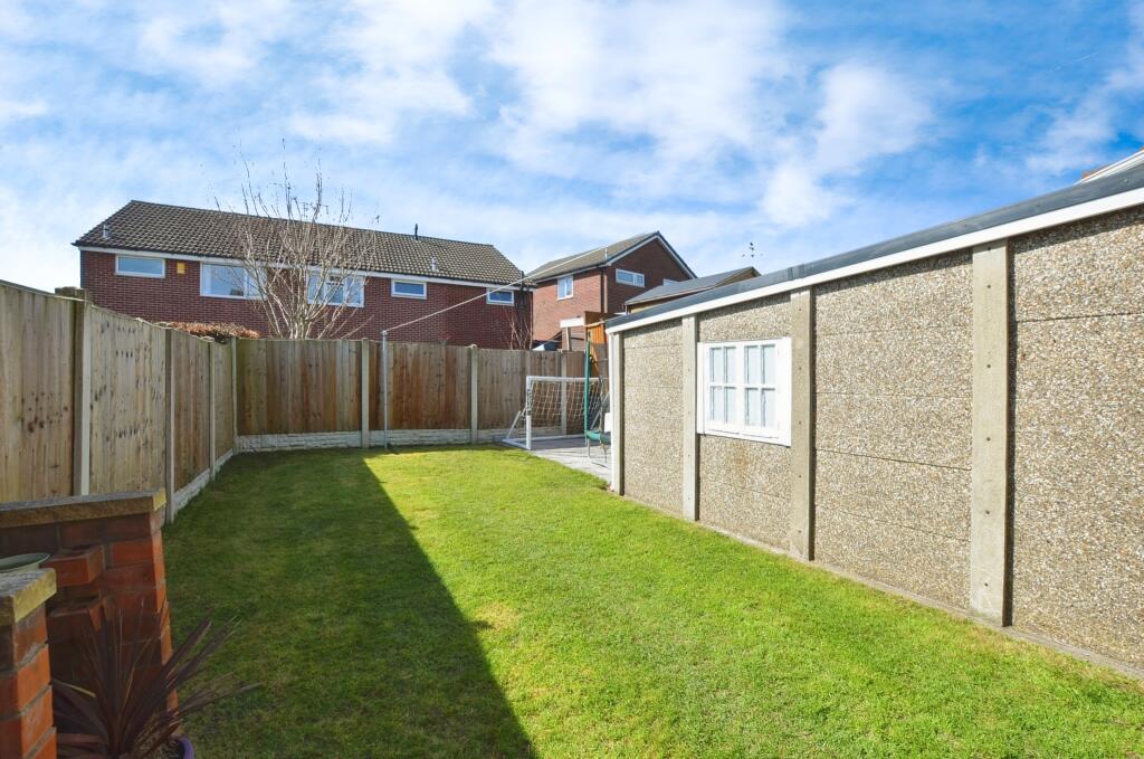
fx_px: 476
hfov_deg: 100.5
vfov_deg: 77.1
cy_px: 380
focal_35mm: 15
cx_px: 572
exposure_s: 1/250
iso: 180
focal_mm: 10
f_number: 8
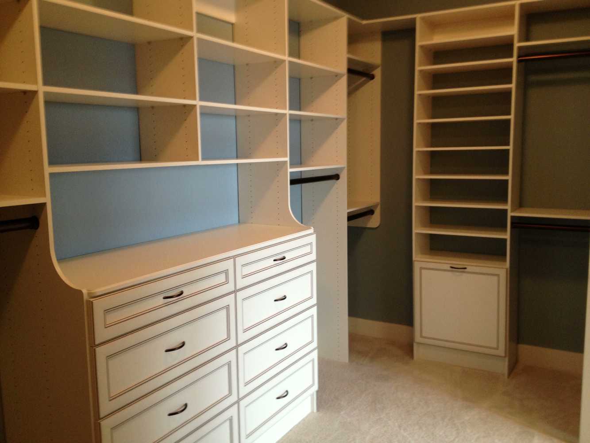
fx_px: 597
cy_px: 222
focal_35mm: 35
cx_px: 295
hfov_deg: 52.6
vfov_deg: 40.7
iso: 100
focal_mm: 4.28
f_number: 2.4
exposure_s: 1/20
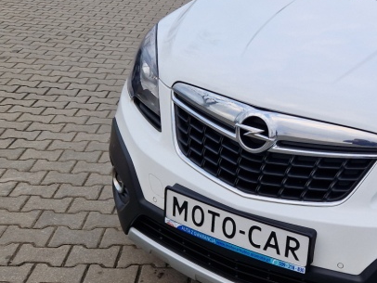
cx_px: 312
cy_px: 106
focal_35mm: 58
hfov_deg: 32.1
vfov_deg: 25.2
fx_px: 632
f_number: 1.8
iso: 50
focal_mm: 5.4
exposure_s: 1/180
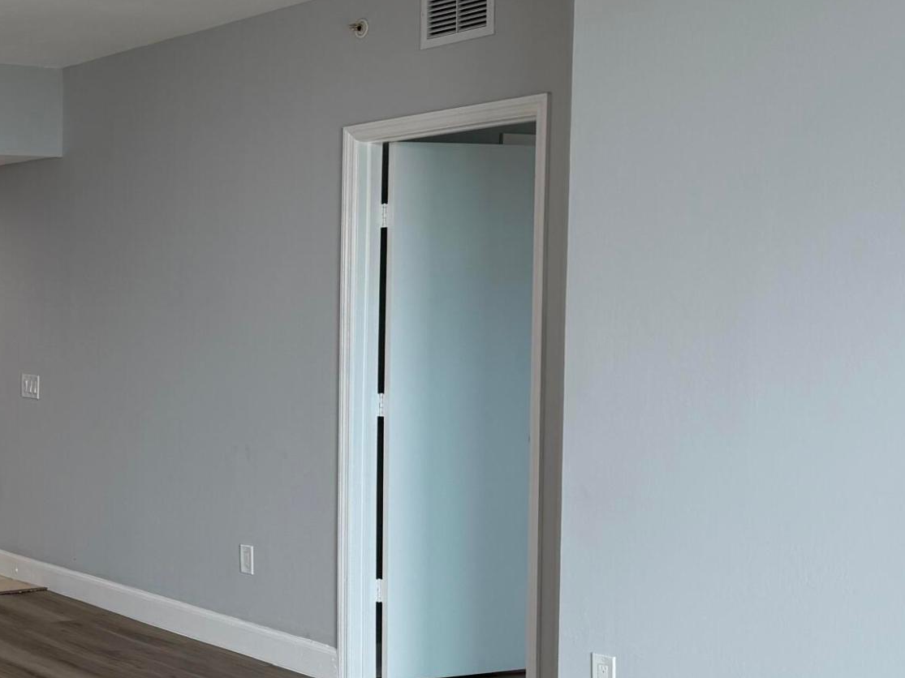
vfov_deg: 23.6
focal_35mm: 62
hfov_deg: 28.4
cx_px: -86
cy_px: 440
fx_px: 1621
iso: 80
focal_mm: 6.76
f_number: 1.78
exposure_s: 1/240
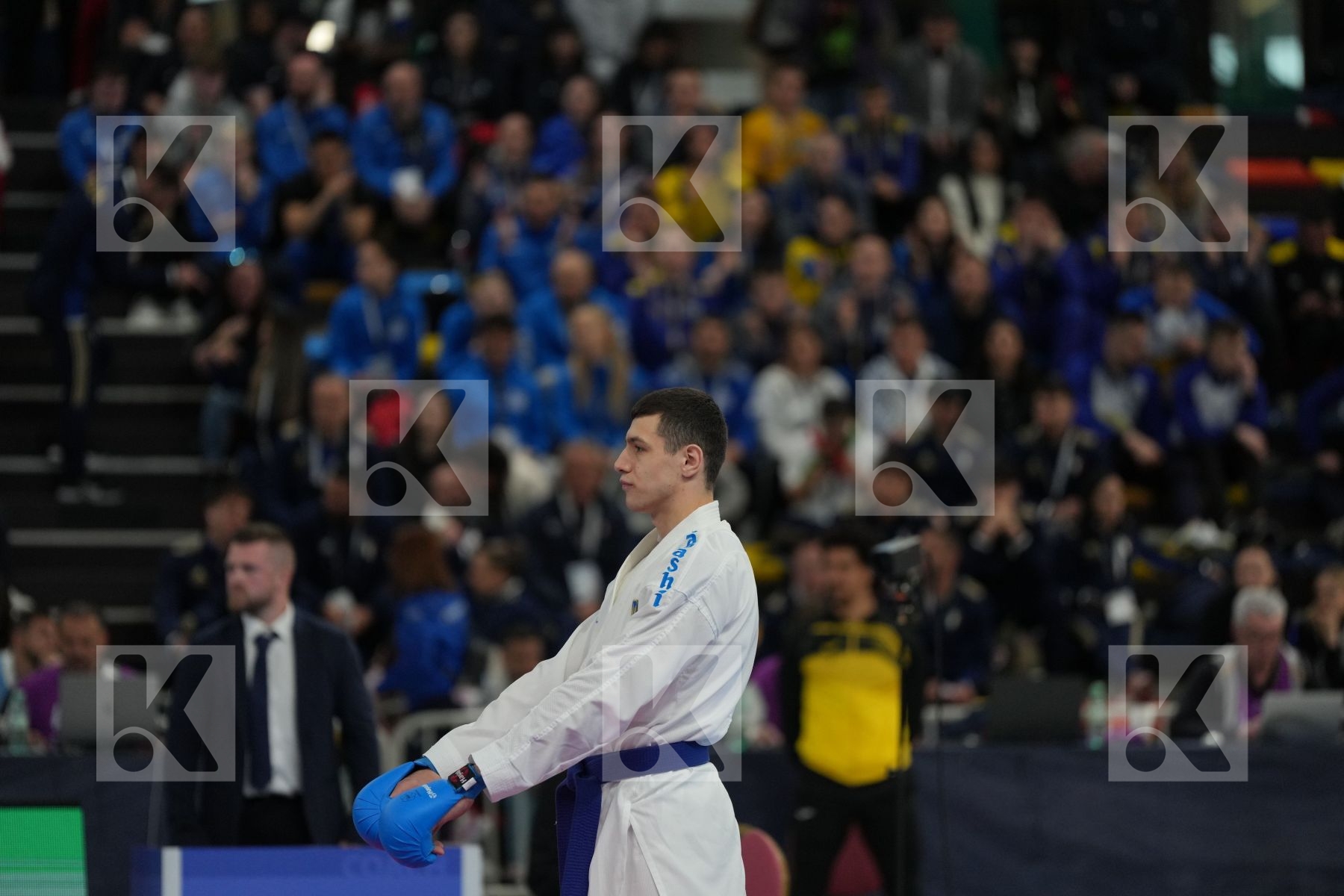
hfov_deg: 10.3
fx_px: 7466
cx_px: 672
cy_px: 448
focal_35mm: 200
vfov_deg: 6.9
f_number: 2.8
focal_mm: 200
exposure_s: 1/1000
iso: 1600
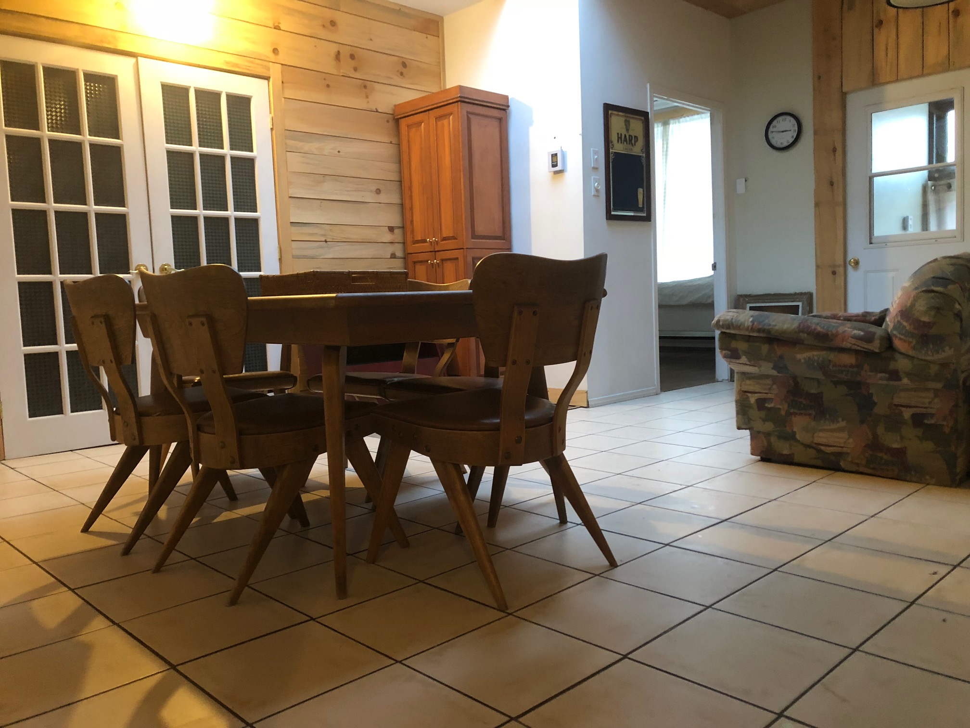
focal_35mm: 28
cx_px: 485
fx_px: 785
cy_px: 364
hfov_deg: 63.4
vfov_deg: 49.7
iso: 100
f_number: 1.8
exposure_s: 1/8
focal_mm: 3.99
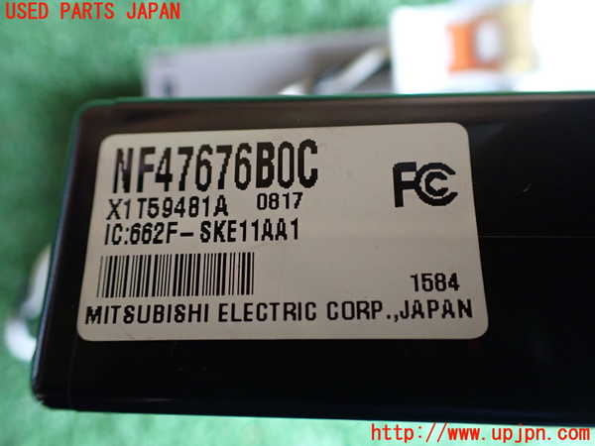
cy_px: 223
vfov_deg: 46.8
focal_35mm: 30
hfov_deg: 60.0
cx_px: 298
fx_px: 516
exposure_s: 1/30
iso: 800
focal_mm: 5.4
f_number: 2.3
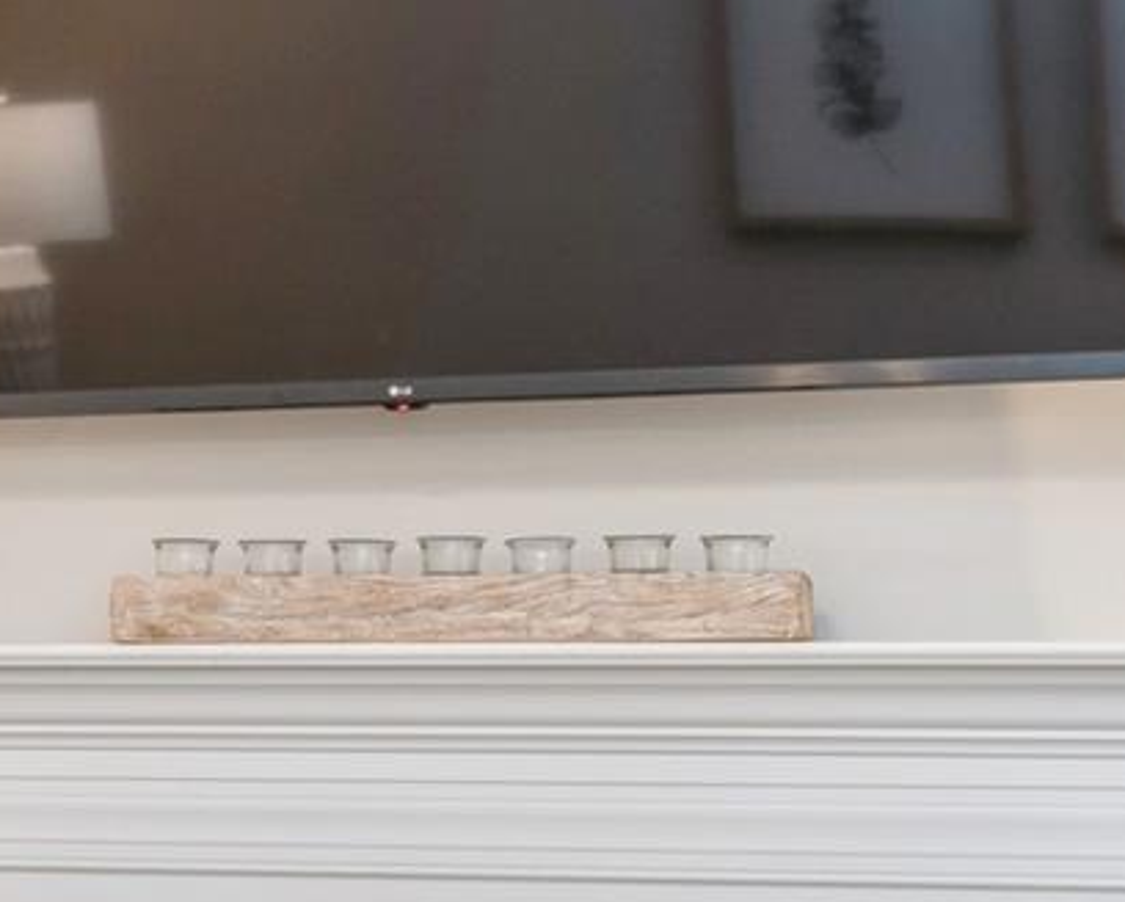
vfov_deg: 13.6
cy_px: 645
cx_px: -69
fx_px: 3765
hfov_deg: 16.5
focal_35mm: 113
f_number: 8
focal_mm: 24
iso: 100
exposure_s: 1/1.67
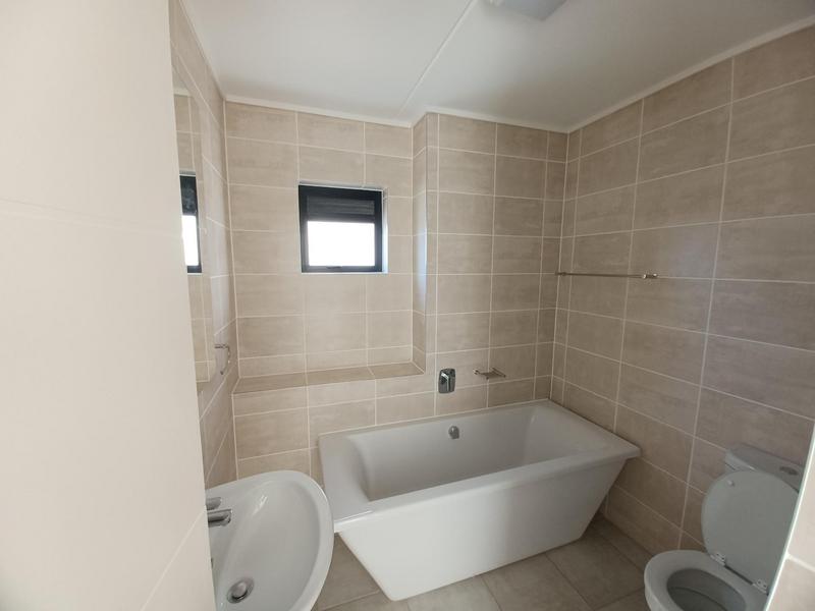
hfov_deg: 106.2
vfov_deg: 89.9
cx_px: 408
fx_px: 306
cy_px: 306
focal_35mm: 13
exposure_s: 1/50
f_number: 2.2
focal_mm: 1.42
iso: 80
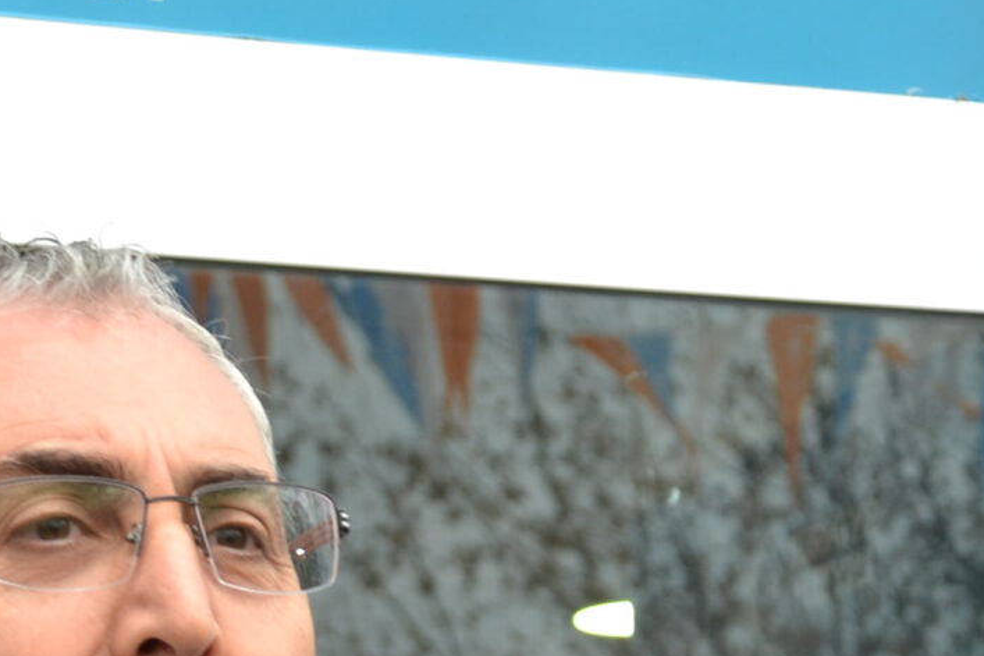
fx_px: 6531
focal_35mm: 239
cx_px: 1020
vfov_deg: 5.7
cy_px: 860
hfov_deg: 8.6
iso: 400
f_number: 4.8
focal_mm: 44
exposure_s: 1/100
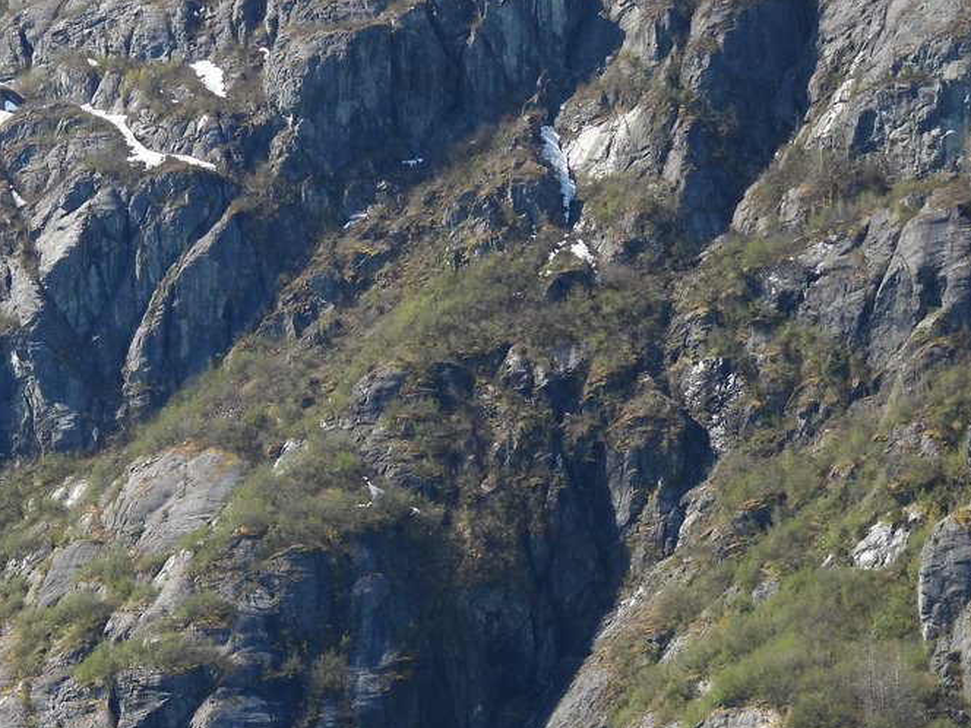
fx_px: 5133
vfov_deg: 8.1
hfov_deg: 10.8
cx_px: 139
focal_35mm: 183
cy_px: 395
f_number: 4
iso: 100
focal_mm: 17
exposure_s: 1/500
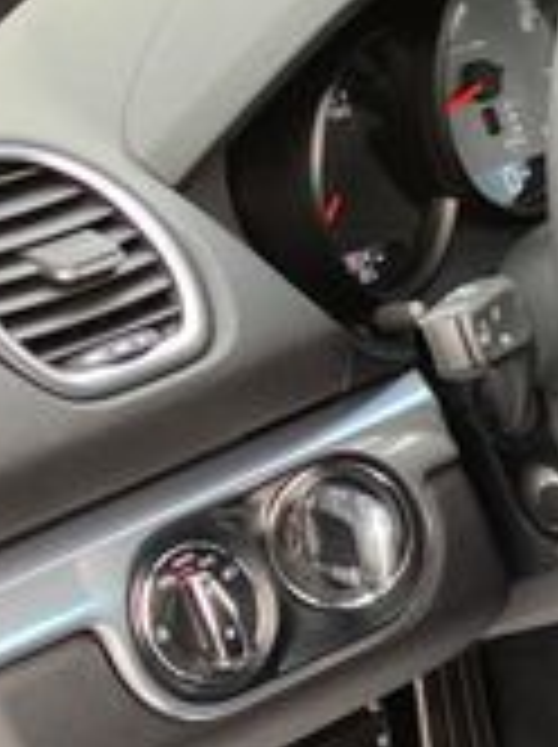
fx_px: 2327
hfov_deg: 12.3
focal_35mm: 108
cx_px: 1080
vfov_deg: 17.7
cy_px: 788
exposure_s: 1/121
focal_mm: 3.99
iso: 50
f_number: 1.8
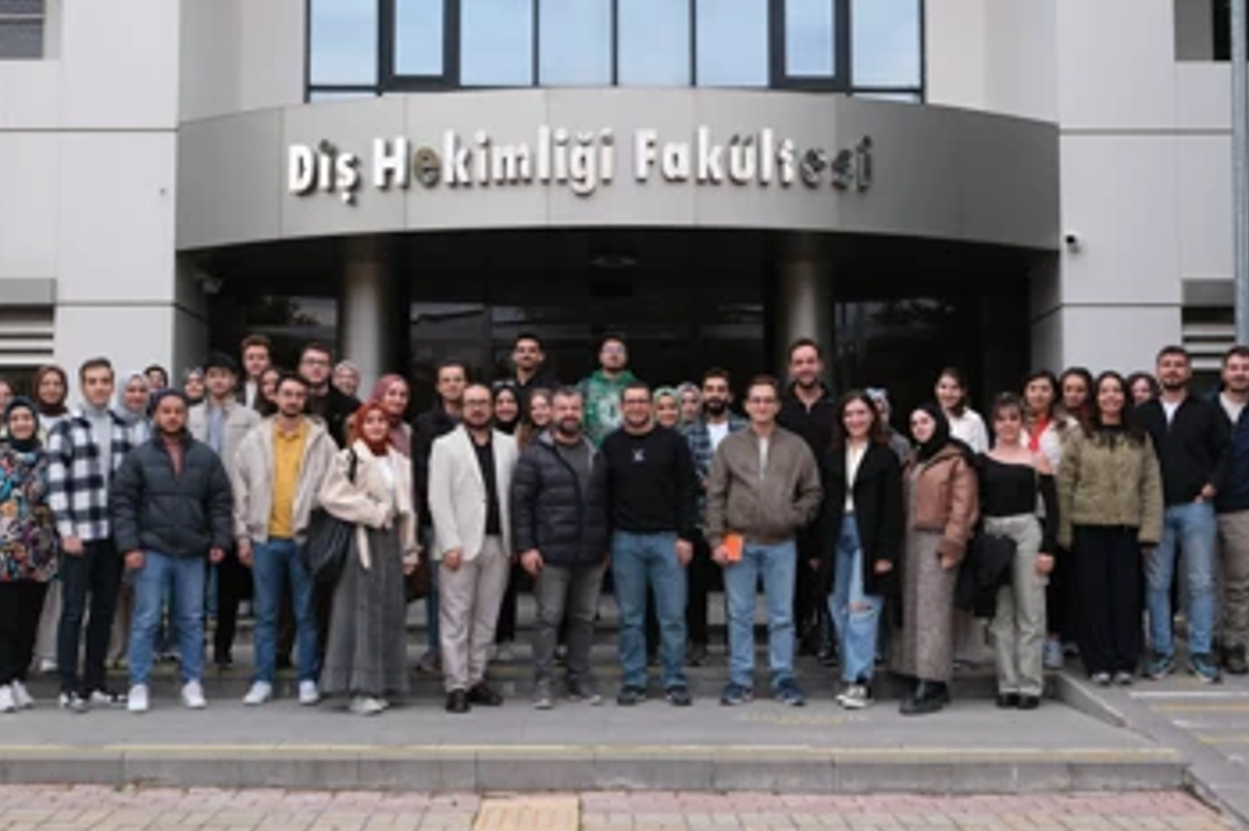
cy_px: 405
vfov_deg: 30.5
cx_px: 589
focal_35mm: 44
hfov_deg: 44.5
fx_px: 1526
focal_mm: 23
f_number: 4.5
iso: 125
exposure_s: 1/30
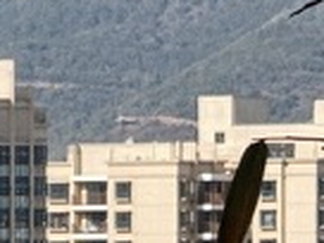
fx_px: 8480
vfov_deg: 1.6
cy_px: 655
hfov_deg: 2.2
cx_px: -581
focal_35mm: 906
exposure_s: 1/1342
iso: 50
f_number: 2.8
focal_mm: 15.66
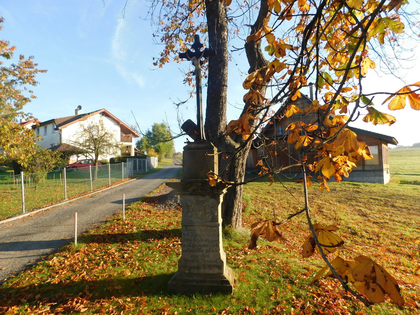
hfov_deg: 73.9
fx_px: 279
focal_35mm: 23
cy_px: 158
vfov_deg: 58.9
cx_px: 210
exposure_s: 1/500
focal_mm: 4
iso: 125
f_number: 3
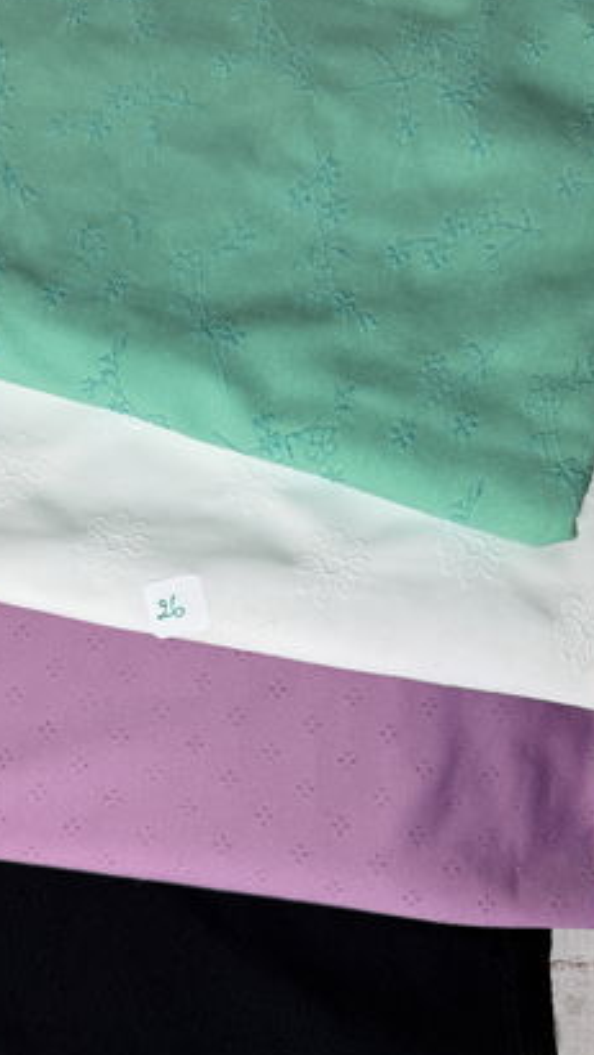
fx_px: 951
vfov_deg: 58.0
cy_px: 524
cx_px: 149
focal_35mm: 34
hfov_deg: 34.0
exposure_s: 1/287
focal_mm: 6.76
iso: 80
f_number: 1.78
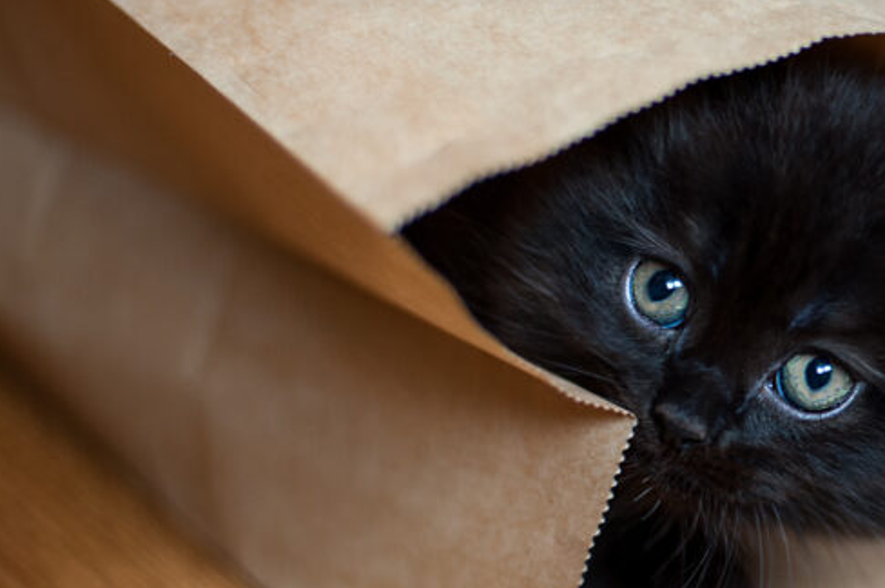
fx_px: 2578
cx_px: 901
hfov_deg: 18.9
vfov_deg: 13.0
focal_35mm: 105
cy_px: 351
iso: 400
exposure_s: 1/160
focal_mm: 50
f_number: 1.8
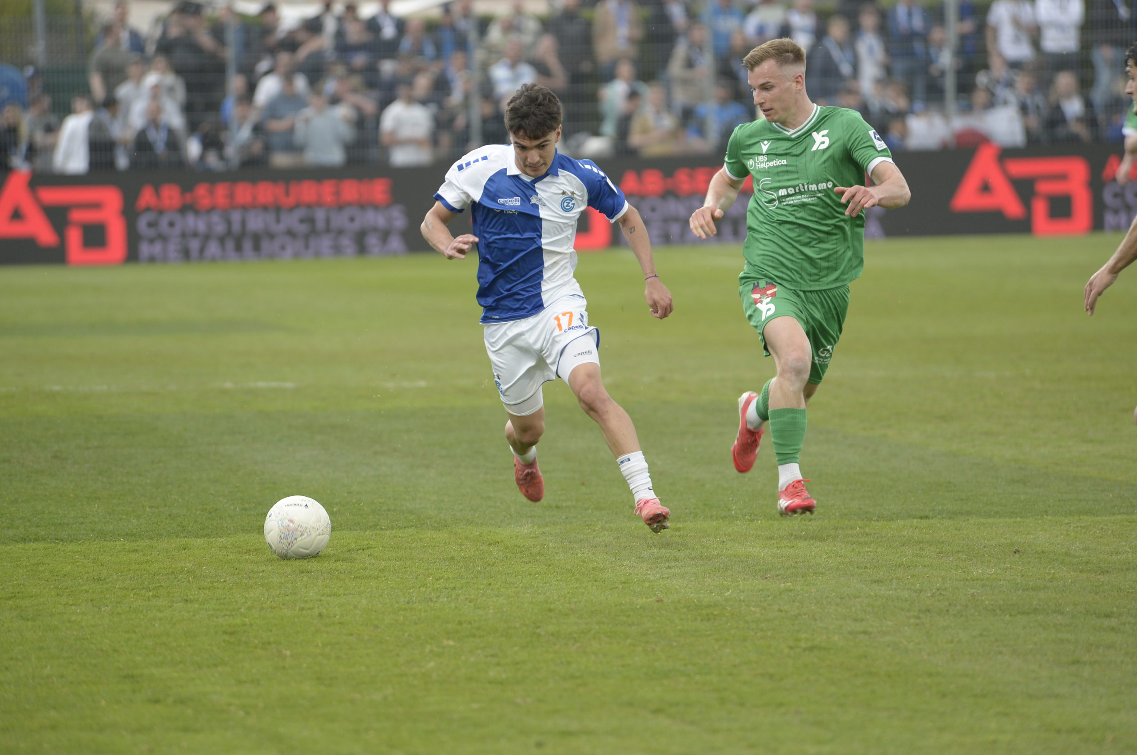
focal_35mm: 360
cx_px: 568
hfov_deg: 5.7
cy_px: 378
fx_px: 11358
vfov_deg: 3.8
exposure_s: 1/640
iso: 1250
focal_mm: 360
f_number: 5.3
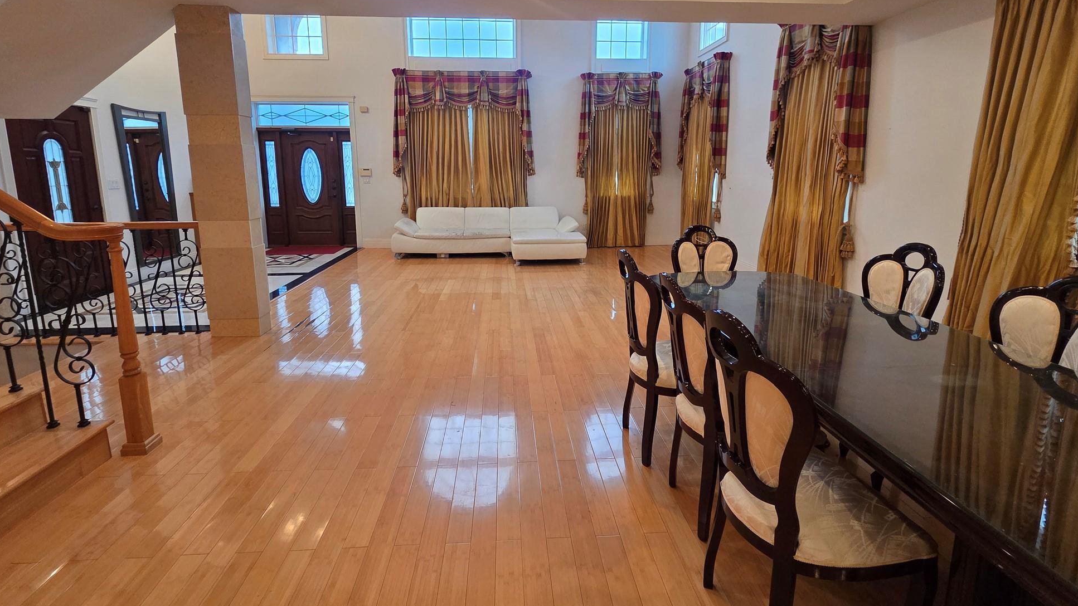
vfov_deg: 69.6
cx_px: 529
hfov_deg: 103.0
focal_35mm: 15
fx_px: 429
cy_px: 235
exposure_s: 1/60
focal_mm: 2.2
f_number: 2.2
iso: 250
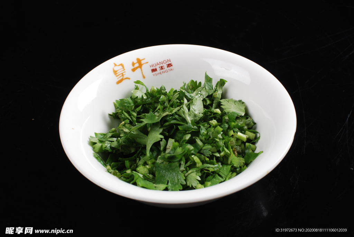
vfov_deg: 18.2
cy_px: 118
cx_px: 177
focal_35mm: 75
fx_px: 738
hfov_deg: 27.0
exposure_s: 1/125
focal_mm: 50
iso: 100
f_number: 13
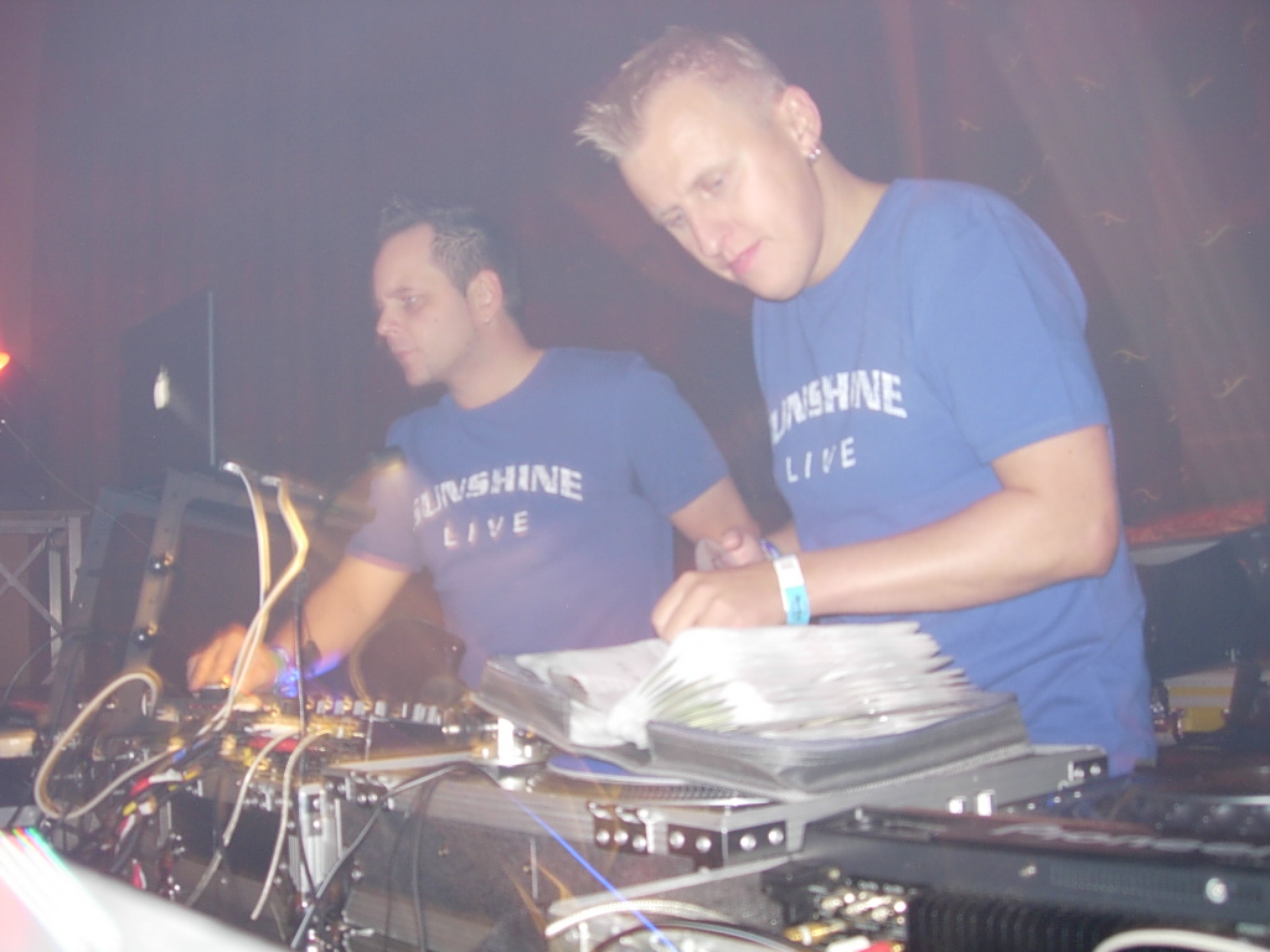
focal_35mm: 38
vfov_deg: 37.7
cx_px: 635
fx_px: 1394
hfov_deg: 49.0
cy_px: 476
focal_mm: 7.8
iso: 79
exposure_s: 1
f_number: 2.8
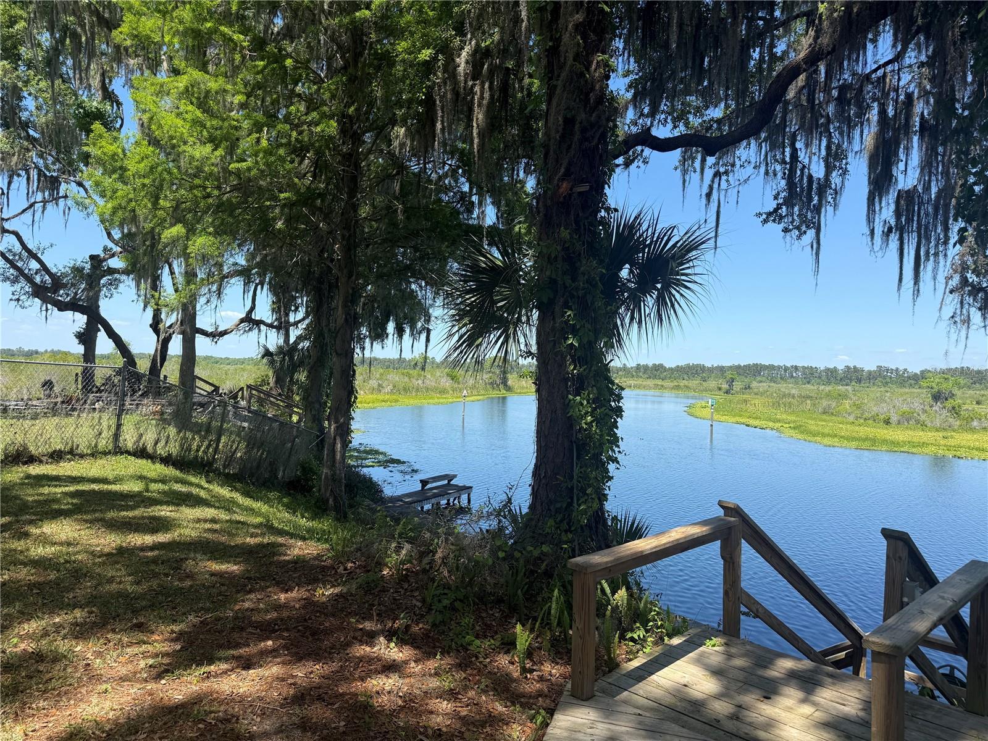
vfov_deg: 56.8
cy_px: 370
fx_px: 685
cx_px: 494
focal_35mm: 24
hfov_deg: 71.6
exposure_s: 1/2525
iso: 80
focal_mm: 6.76
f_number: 1.78
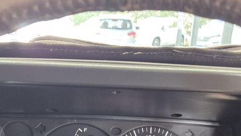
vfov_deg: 20.7
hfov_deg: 39.8
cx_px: 116
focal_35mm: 52
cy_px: 185
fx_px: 332
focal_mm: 5.4
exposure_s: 1/100
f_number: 1.8
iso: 640
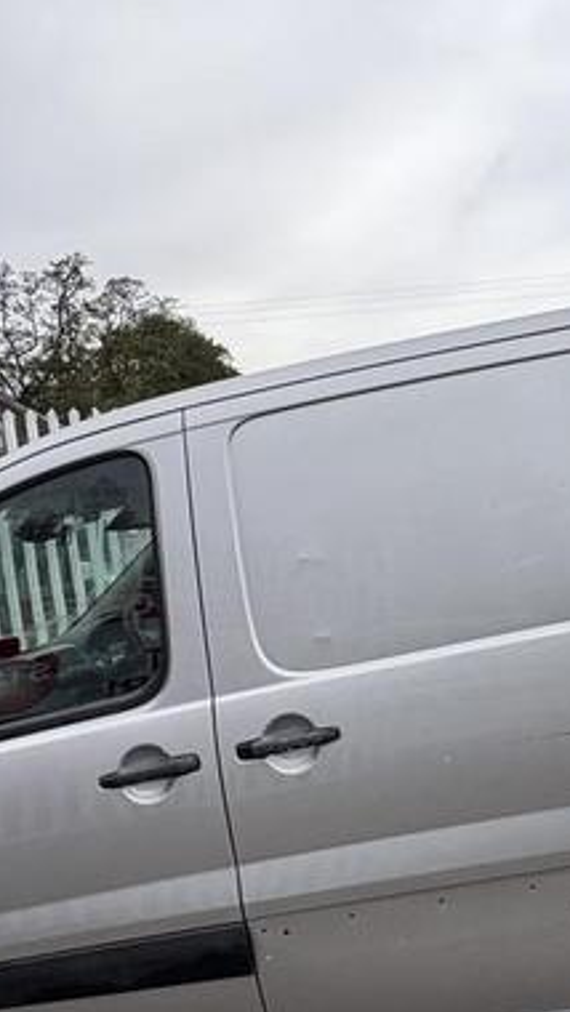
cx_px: 522
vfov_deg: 55.2
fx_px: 966
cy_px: 551
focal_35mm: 36
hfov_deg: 31.2
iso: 40
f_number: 2.2
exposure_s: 1/741
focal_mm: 2.22
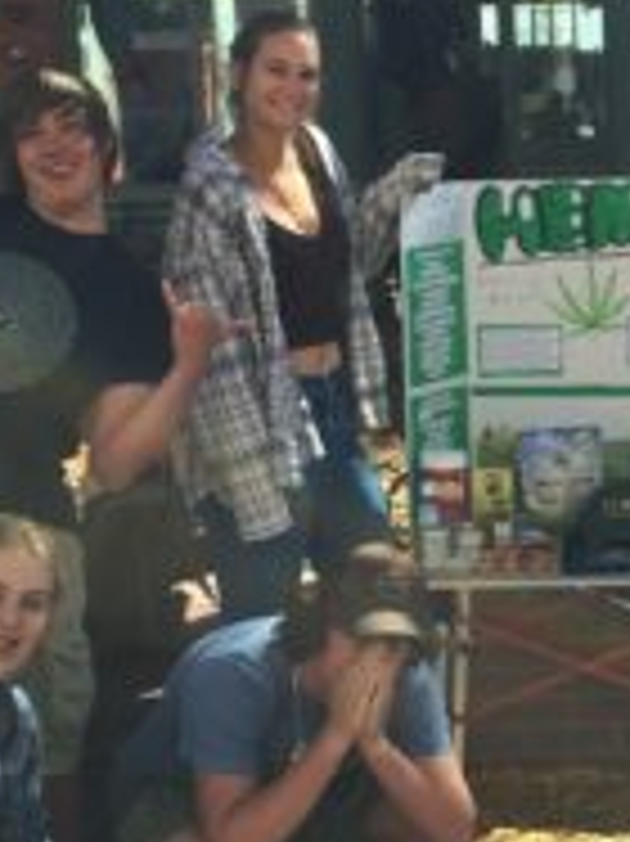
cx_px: 670
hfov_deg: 15.5
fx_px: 2259
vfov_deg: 21.1
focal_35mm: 93
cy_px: 432
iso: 32
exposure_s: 1/520
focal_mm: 4.15
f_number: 2.2
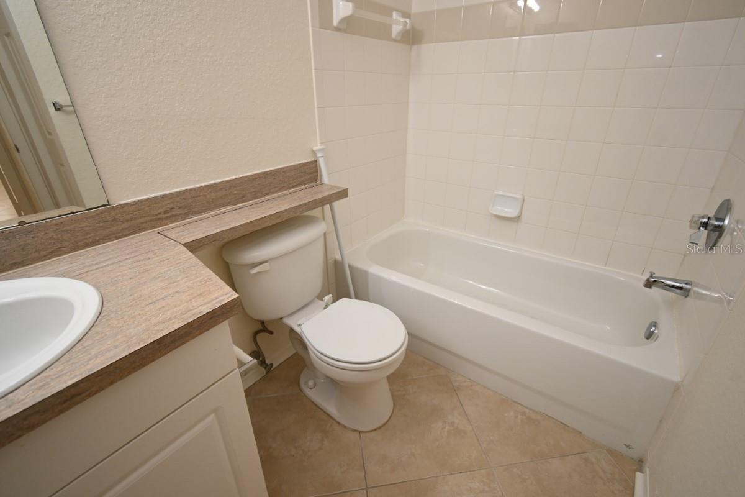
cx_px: 372
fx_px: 310
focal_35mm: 15
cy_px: 248
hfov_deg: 100.4
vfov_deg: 77.3
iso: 500
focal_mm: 10
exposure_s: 1/60
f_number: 4.5
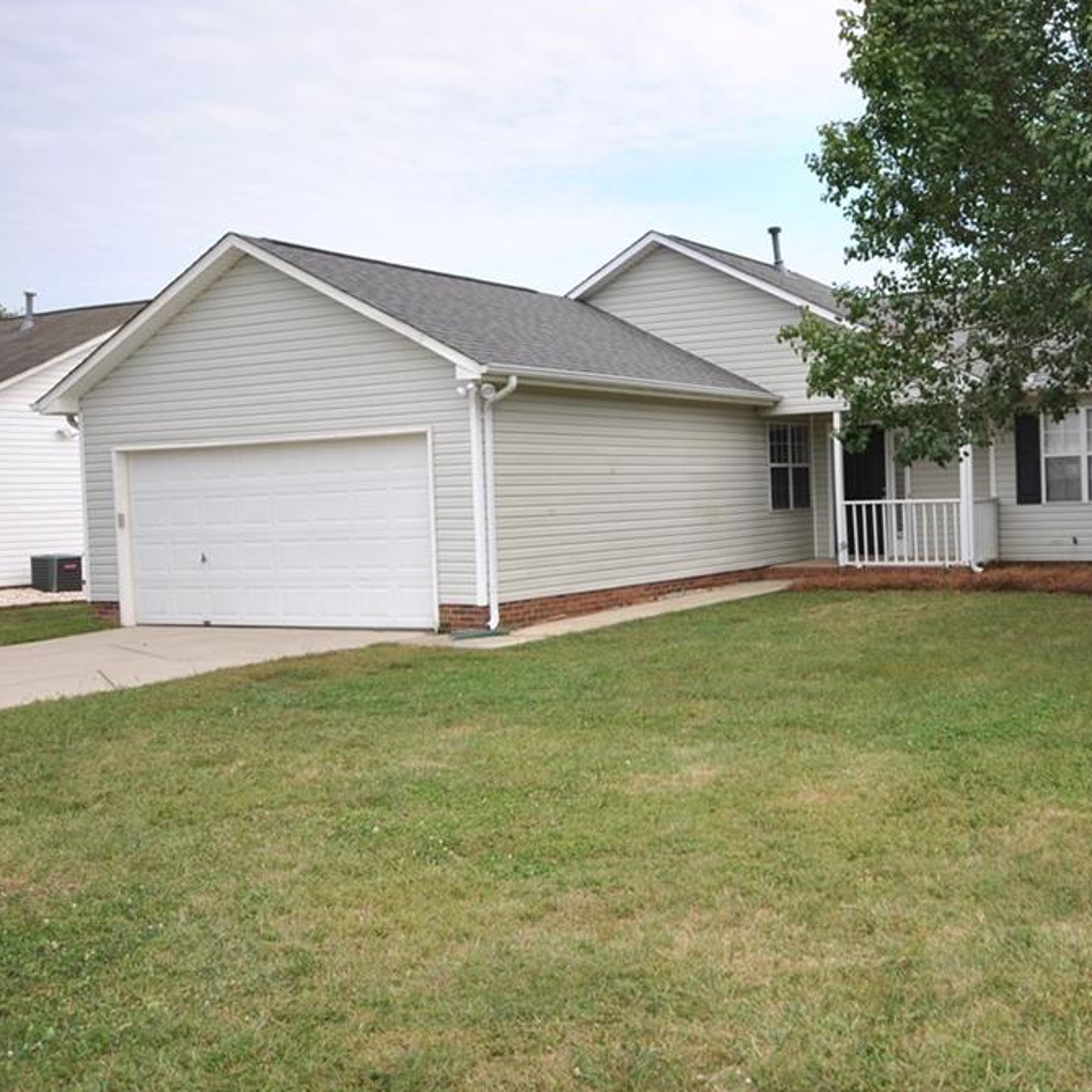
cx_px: 777
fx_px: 1392
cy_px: 543
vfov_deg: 42.8
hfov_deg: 41.9
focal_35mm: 39
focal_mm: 20
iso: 100
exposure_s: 1/160
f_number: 6.3
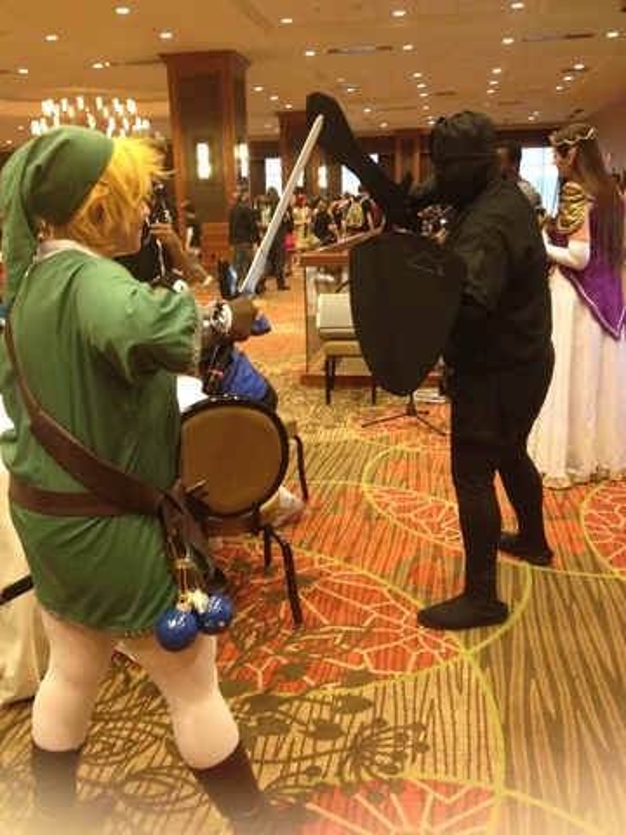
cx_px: 313
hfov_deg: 40.7
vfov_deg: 52.6
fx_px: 844
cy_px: 418
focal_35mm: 35
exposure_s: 1/17
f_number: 2.4
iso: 400
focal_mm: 4.28
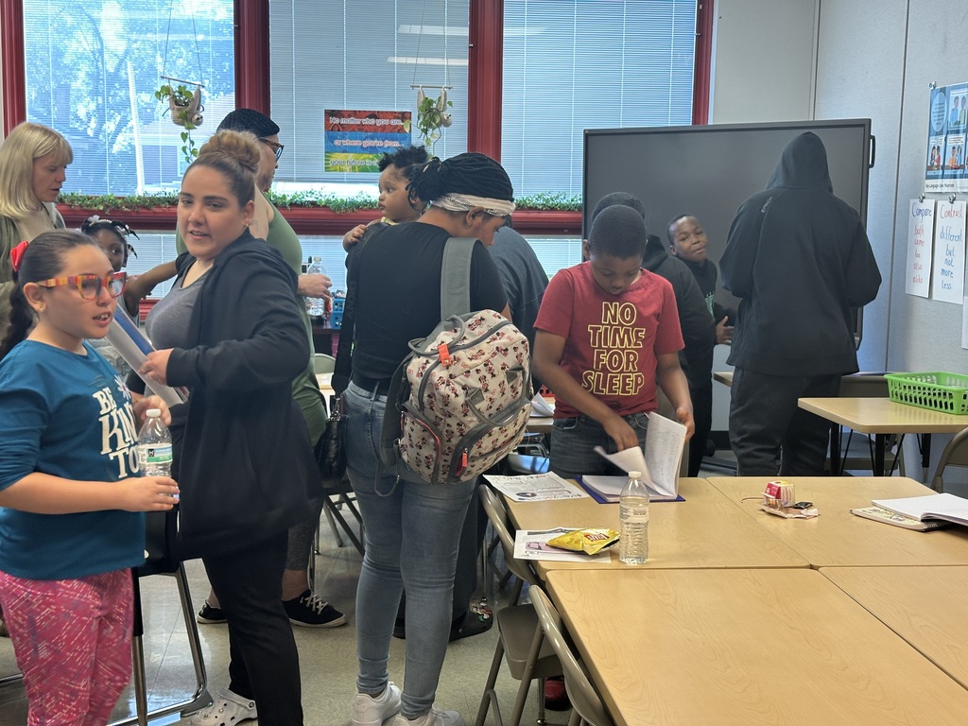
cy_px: 363
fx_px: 1342
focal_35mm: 48
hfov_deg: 39.7
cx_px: 484
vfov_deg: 30.3
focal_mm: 6.86
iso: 100
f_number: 1.78
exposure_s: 1/60
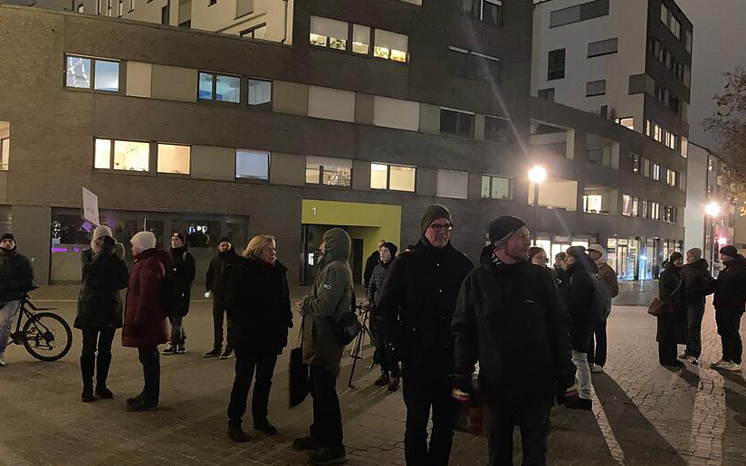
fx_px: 610
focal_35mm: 30
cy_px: 240
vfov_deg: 41.8
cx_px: 373
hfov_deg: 62.9
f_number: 1.8
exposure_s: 1/4
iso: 800
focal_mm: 3.99
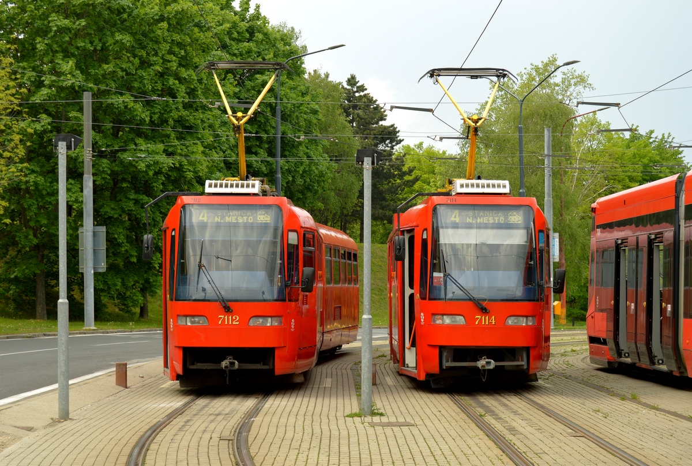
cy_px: 233
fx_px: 1591
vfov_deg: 16.7
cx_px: 346
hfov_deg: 24.5
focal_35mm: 82
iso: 100
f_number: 6.3
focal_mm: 55
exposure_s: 1/160
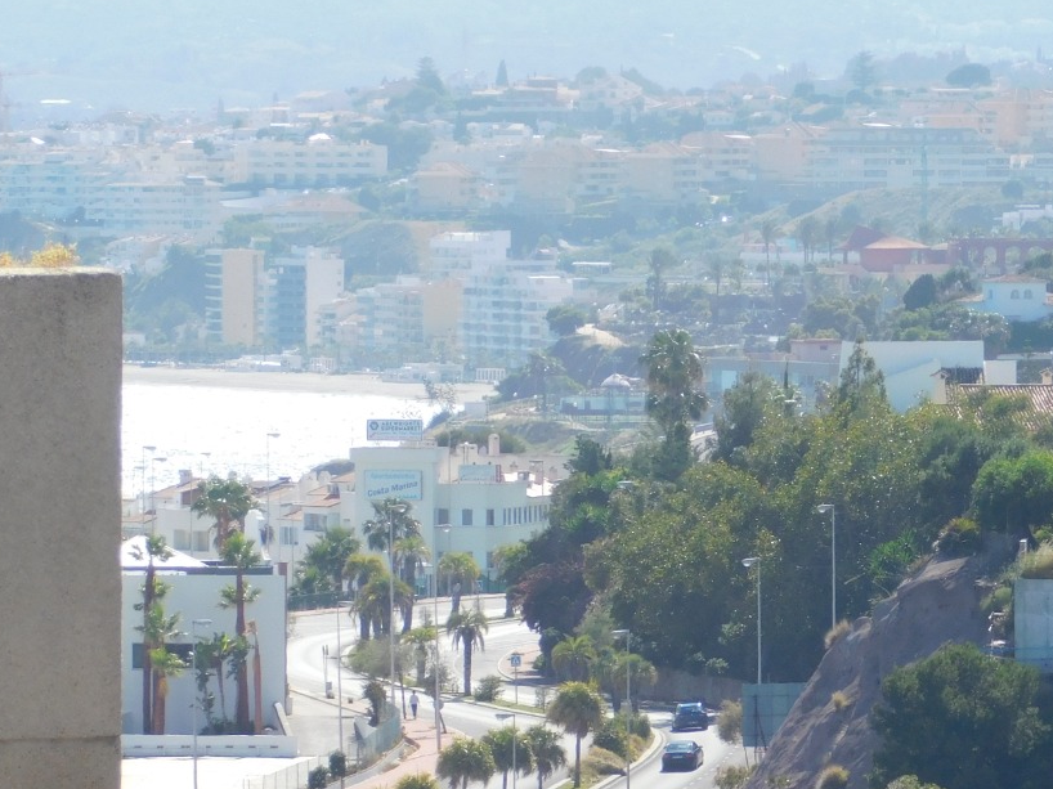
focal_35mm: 488
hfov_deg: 4.1
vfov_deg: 3.0
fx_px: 14840
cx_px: 771
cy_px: 524
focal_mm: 47.2
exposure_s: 1/400
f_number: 5.7
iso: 125
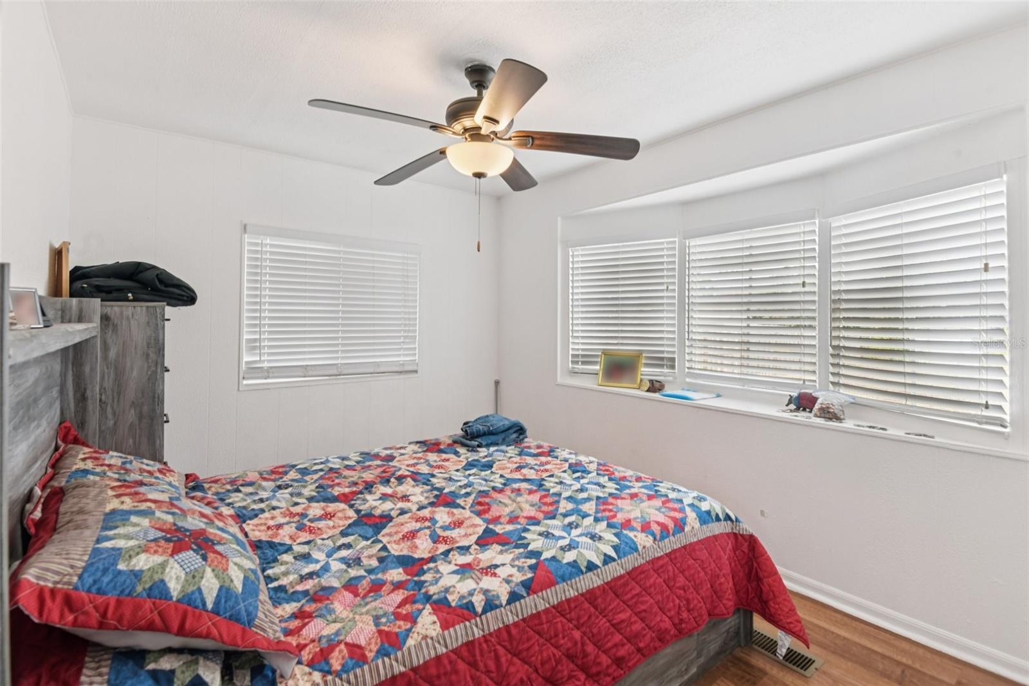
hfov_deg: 96.7
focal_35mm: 16
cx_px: 514
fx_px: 457
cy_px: 343
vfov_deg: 73.7
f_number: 8
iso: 400
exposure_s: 1/50
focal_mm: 16
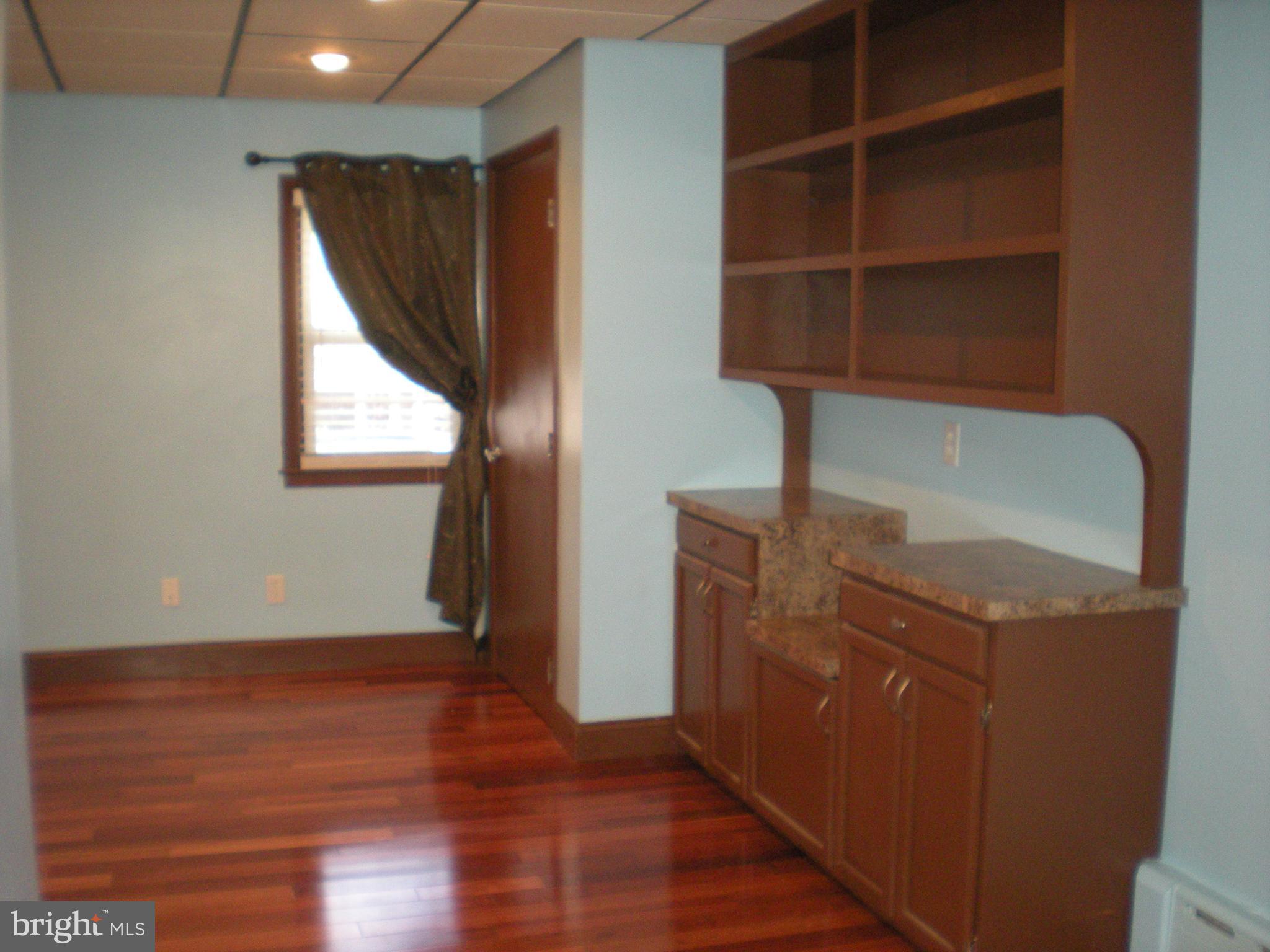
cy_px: 476
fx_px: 1394
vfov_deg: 37.7
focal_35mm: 38
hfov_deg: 49.0
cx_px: 635
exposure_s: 1/60
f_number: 3.1
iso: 329
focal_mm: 6.3
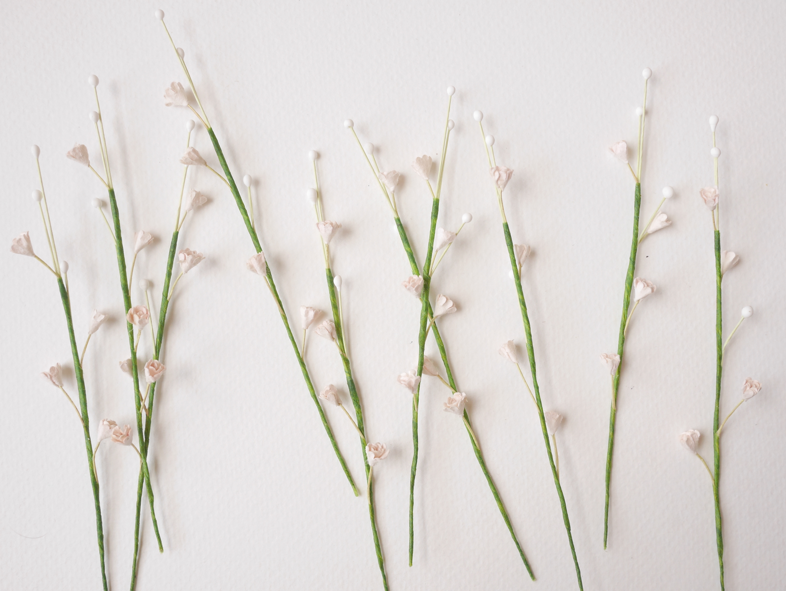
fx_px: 909
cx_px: 393
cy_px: 296
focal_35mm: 40
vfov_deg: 36.0
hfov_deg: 46.8
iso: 800
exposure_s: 1/100
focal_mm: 20
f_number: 5
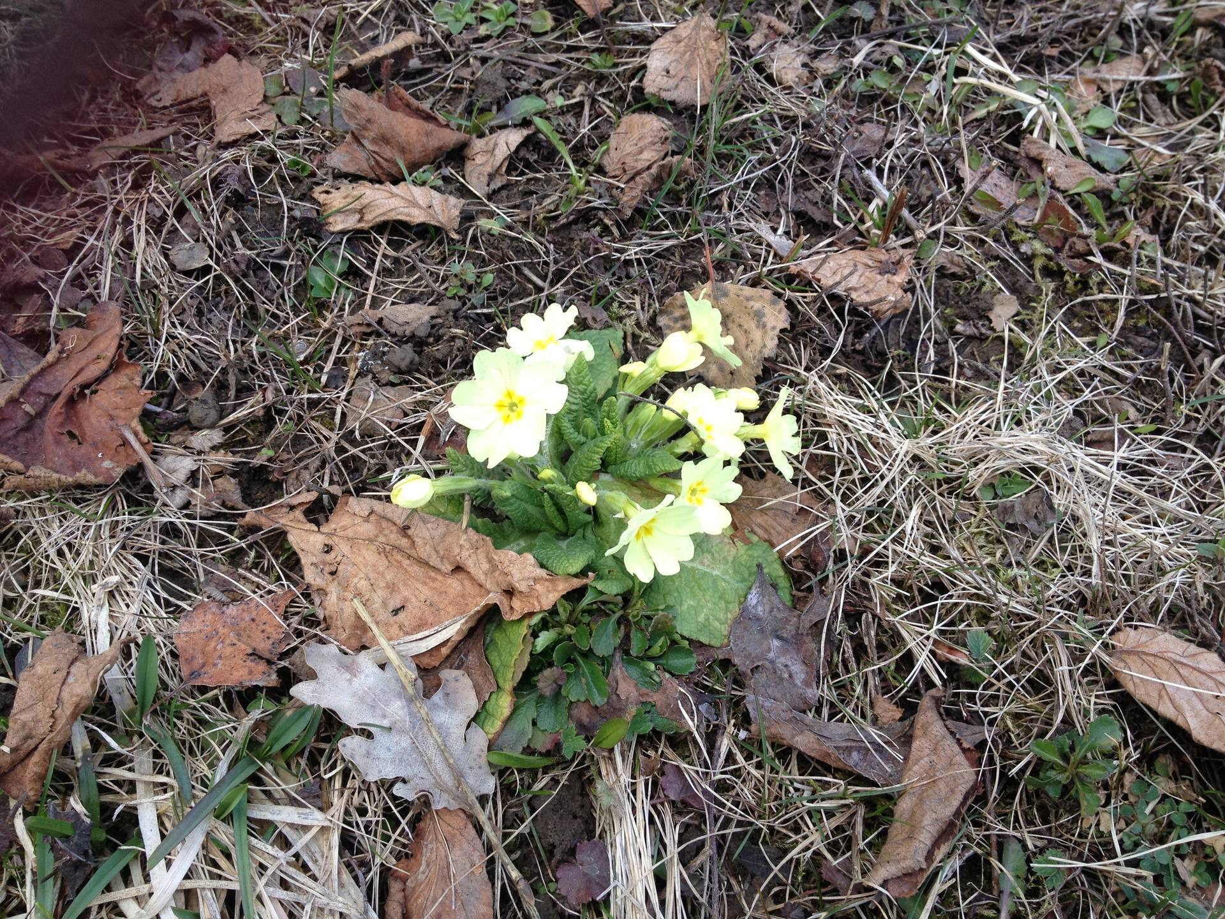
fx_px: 1239
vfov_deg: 40.7
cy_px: 460
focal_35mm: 35
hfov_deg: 52.6
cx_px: 612
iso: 50
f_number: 2.4
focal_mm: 4.28
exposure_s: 1/205
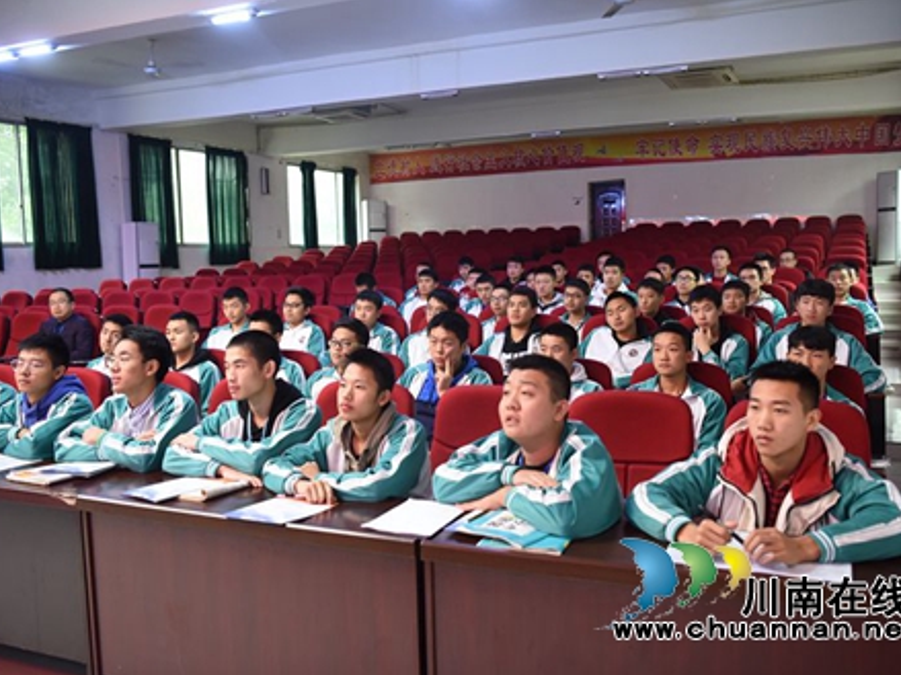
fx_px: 885
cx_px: 474
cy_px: 341
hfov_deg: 53.9
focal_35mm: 34
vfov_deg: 41.8
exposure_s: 1/30
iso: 1100
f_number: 2.8
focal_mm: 31
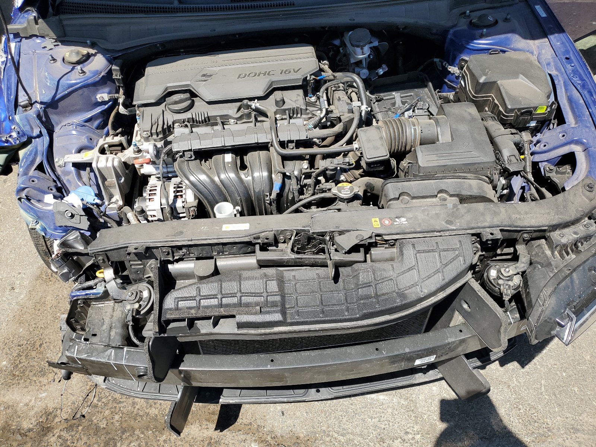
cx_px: 298
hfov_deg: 67.3
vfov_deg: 53.1
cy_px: 224
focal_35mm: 26
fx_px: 448
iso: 50
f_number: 1.5
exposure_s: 1/1667
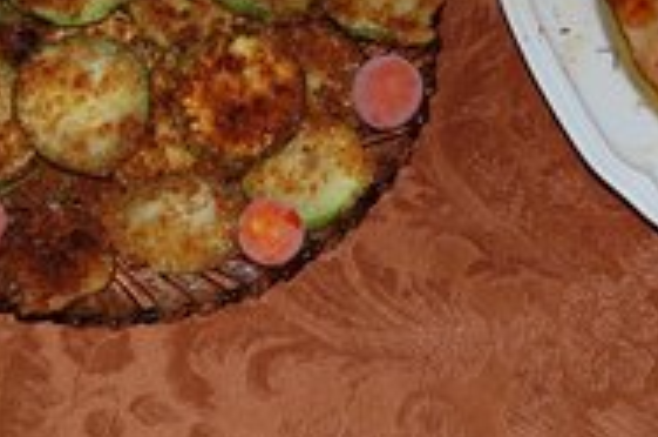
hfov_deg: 22.5
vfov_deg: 14.8
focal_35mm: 90
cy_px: -28
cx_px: 468
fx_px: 1642
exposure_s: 1/125
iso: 200
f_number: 5.6
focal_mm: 28
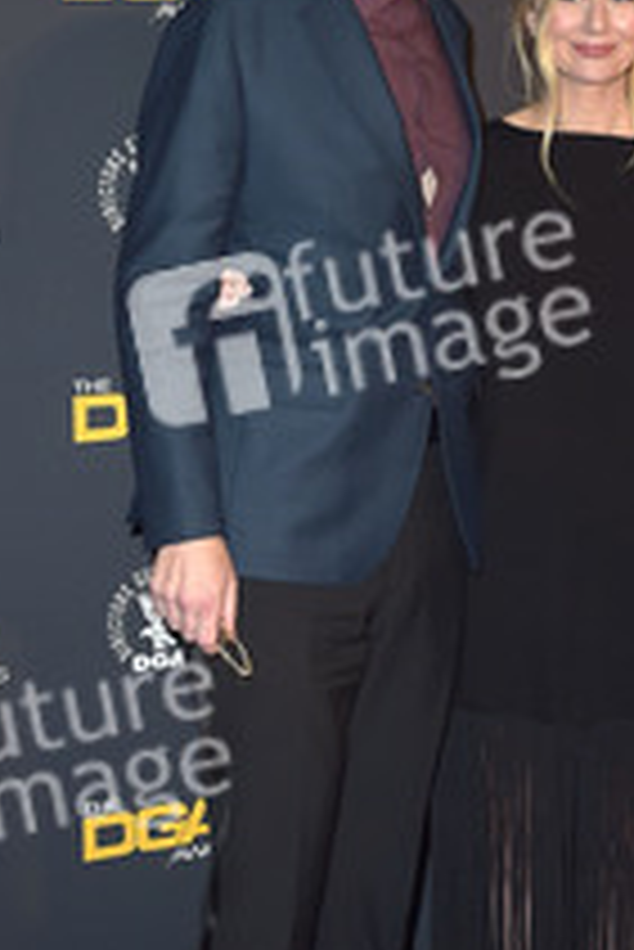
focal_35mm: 72
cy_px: 545
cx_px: 492
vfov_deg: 28.0
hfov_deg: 18.8
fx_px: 1899
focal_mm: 38
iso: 640
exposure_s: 1/250
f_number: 6.3
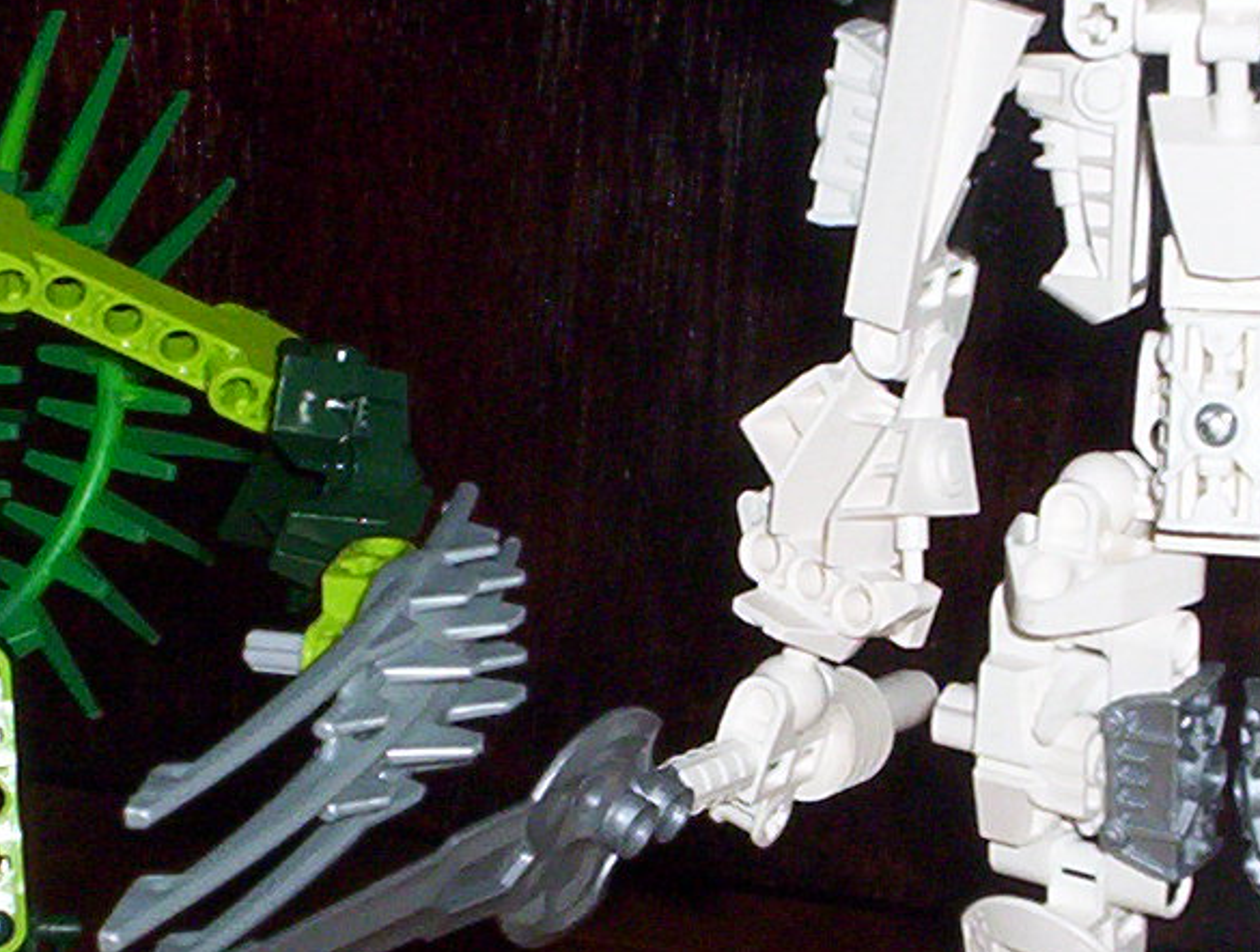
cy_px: 689
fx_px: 3869
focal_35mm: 106
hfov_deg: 18.5
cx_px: 700
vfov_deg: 14.0
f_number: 4.5
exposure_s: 1/60
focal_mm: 4.99
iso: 140
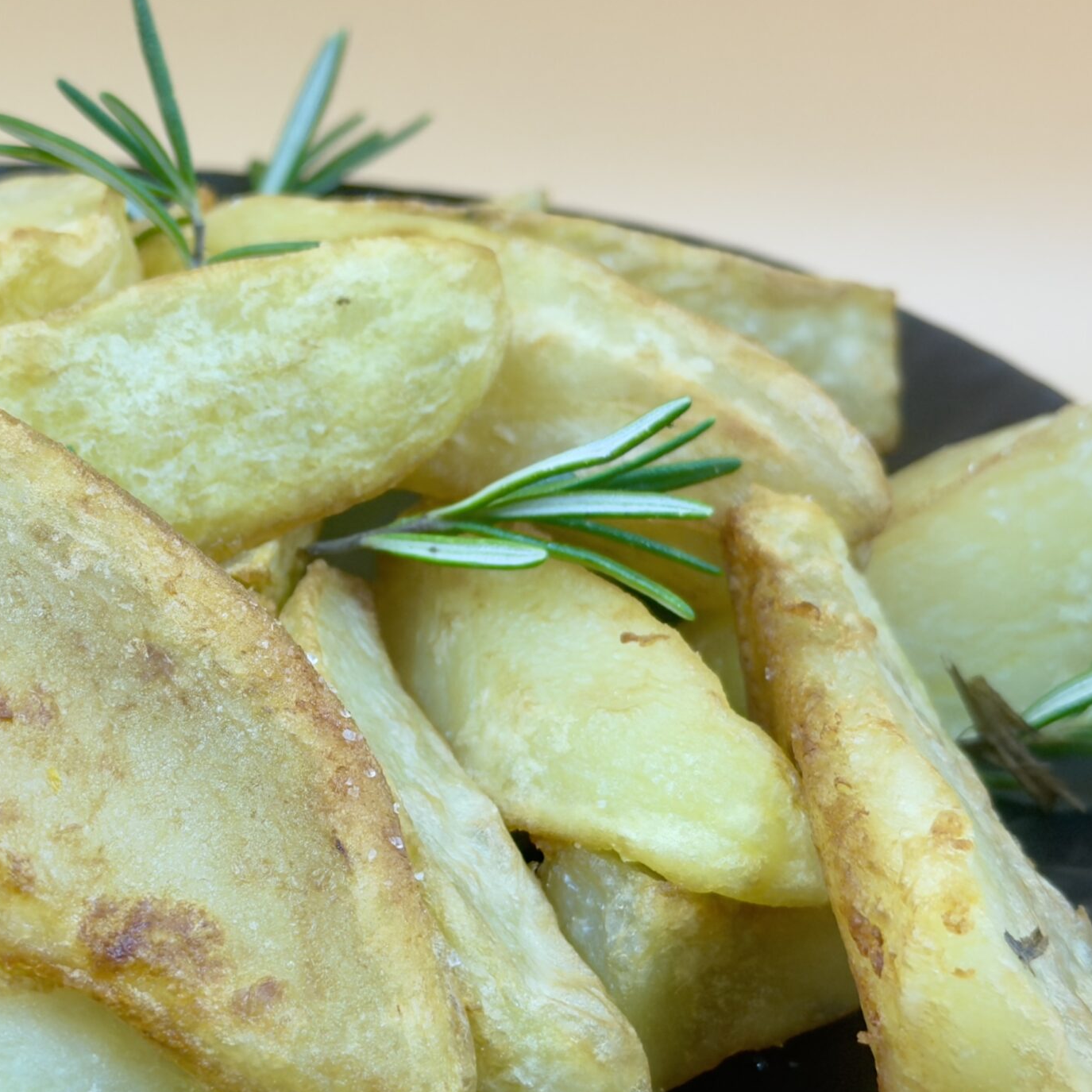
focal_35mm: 79
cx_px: 160
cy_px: 757
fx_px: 2820
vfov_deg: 21.8
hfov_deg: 21.5
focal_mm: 6.76
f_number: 1.78
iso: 64
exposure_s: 1/268
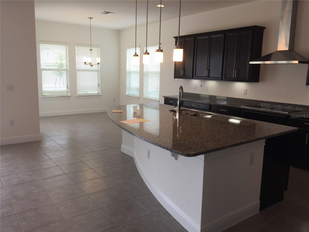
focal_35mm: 29
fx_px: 259
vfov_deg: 48.2
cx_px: 154
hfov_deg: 61.7
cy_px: 116
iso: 32
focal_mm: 4.15
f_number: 2.2
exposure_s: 1/60
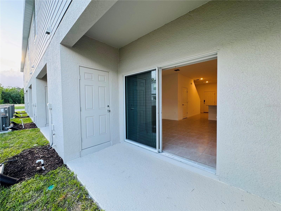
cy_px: 106
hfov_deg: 102.1
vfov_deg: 85.7
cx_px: 140
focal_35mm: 14
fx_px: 114
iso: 80
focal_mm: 2.22
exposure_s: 1/120
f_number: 2.2
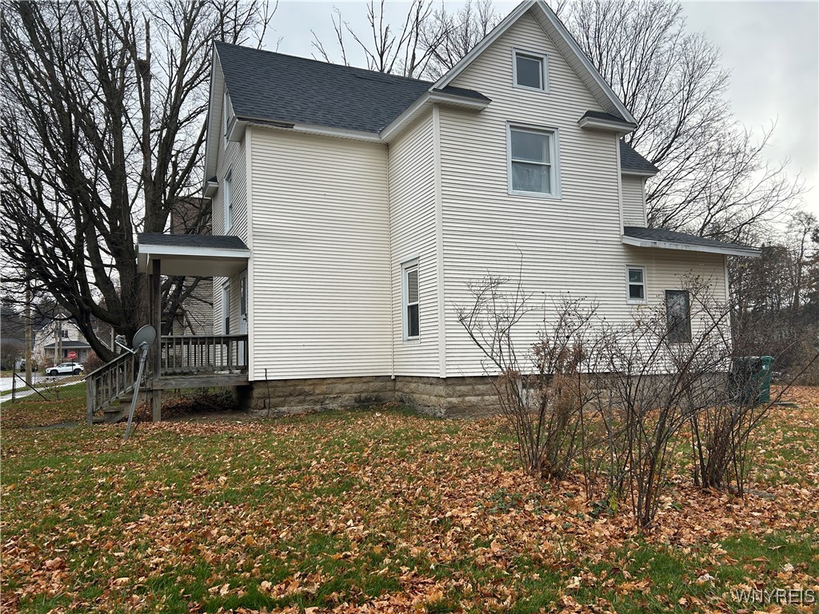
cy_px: 307
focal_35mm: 26
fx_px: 615
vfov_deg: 53.1
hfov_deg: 67.3
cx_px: 410
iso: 50
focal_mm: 5.7
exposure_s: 1/340
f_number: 1.5
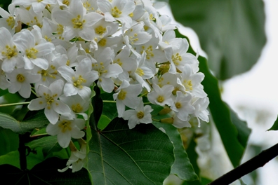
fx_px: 3506
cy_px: 47
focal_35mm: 454
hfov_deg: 4.5
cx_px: 114
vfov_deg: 3.0
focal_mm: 200
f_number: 8
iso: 200
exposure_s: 1/160
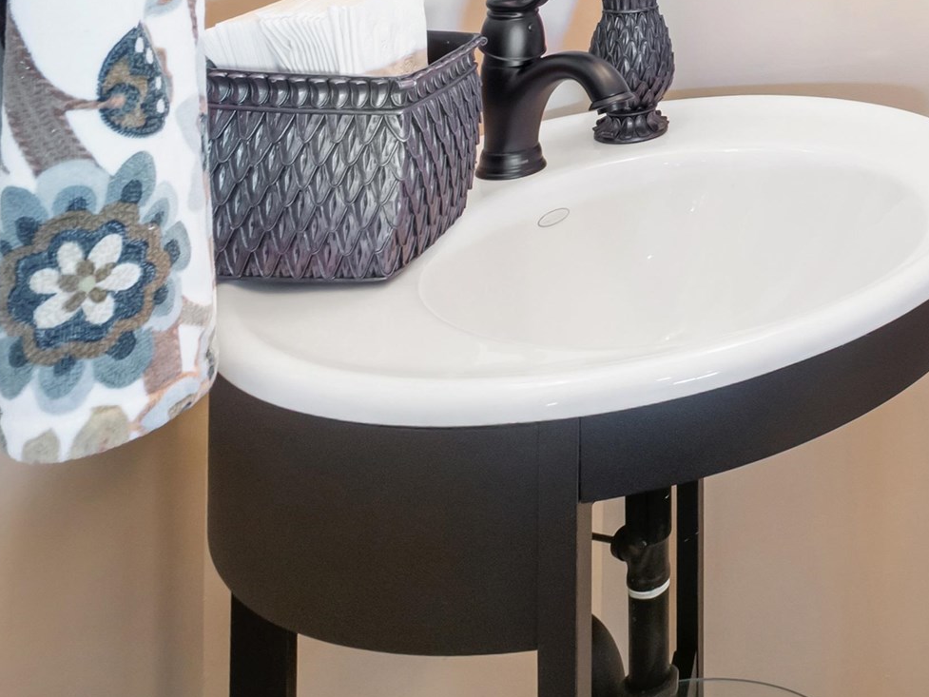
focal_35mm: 44
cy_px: -257
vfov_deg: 26.7
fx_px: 1181
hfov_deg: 34.5
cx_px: 1111
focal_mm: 7
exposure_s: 1/1.25
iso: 200
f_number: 7.1
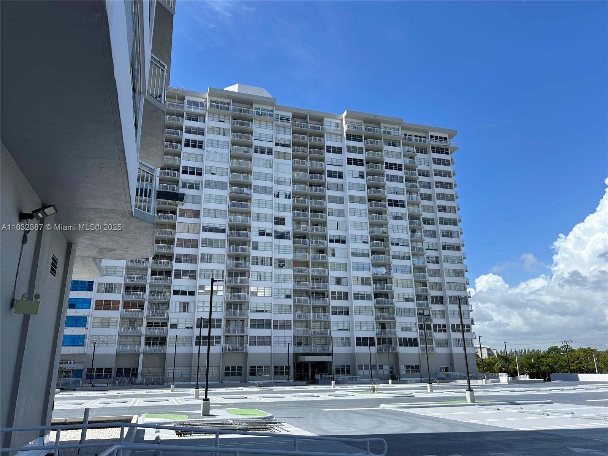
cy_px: 228
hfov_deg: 67.3
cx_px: 304
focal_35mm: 26
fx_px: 457
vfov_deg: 53.1
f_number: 1.5
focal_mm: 5.7
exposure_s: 1/4274
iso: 50
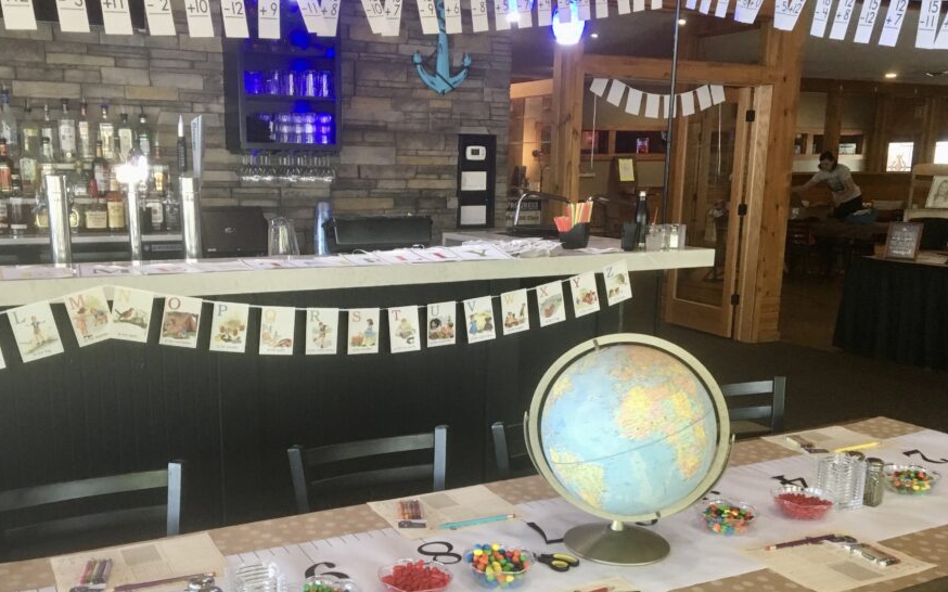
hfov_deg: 53.9
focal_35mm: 36
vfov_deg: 35.2
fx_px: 930
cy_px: 365
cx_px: 427
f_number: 2.2
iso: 125
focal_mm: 4.15
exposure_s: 1/30
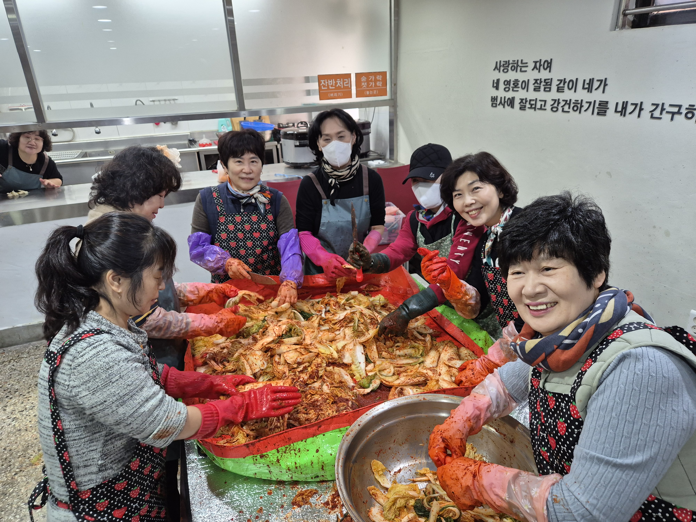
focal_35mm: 23
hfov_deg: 73.9
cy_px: 261
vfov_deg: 58.9
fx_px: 462
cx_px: 348
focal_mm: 5.4
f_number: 1.8
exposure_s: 1/120
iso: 320
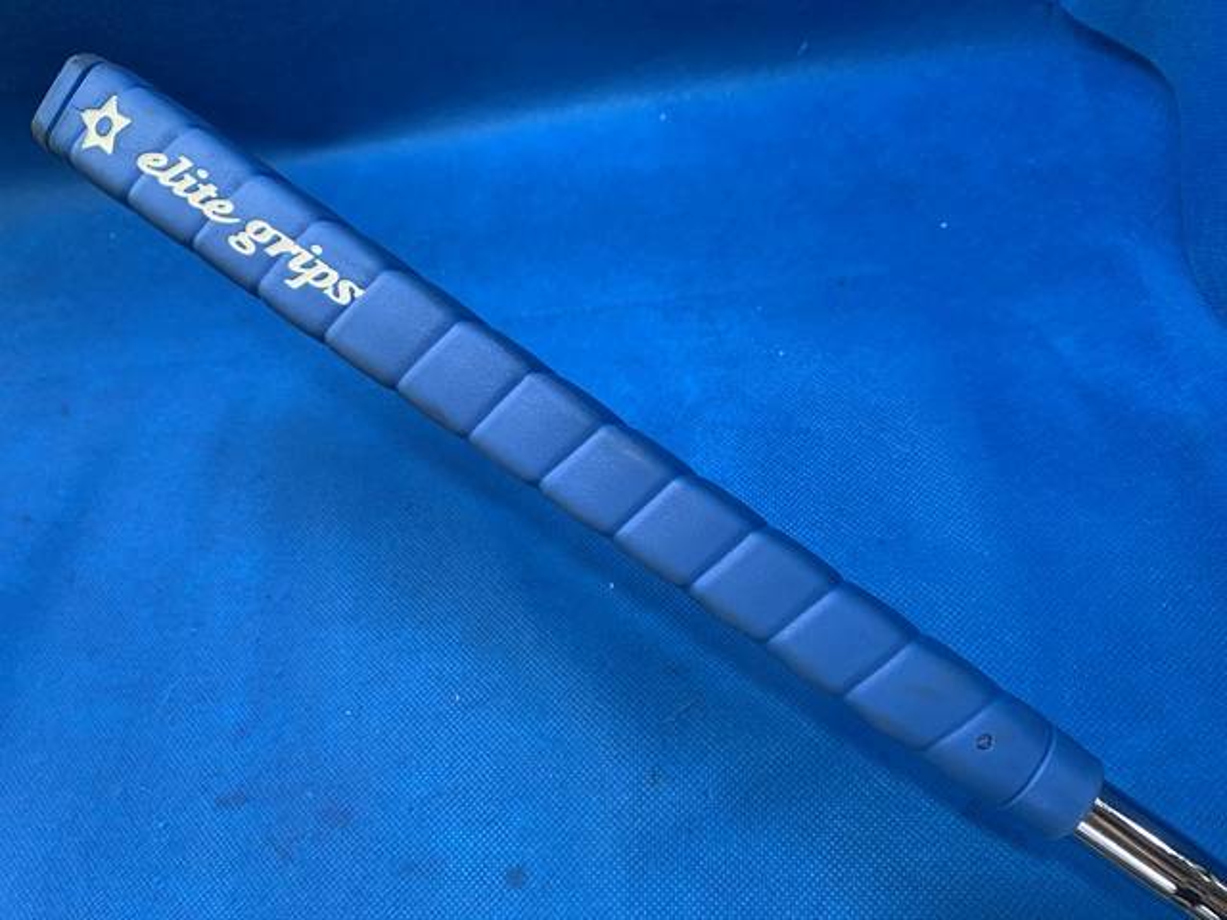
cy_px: 460
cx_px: 614
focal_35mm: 26
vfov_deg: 53.1
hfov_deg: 67.3
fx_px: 922
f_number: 1.8
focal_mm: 4.25
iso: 80
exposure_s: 1/60
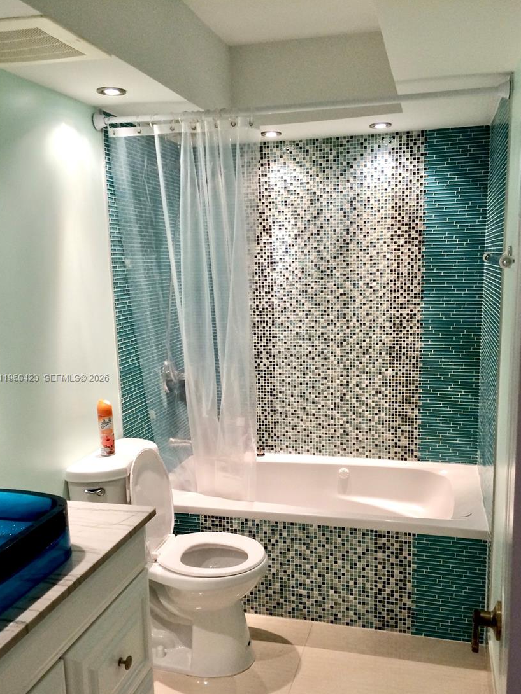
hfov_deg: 42.9
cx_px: 277
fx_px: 662
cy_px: 378
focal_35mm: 33
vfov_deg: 55.3
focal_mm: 4.12
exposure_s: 1/30
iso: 80
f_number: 2.2
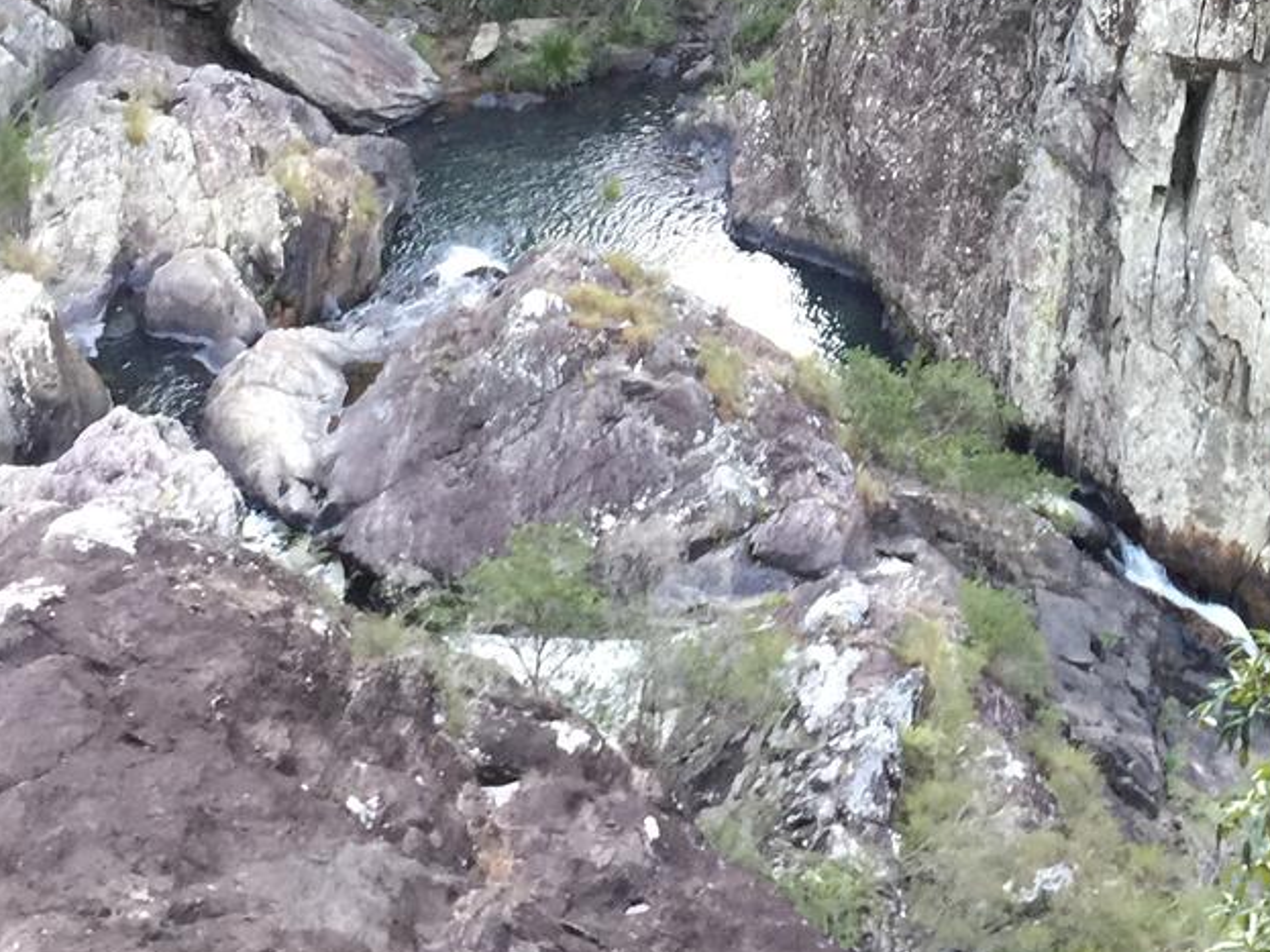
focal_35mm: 76
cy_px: 43
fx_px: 2788
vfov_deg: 18.9
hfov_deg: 25.1
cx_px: 1068
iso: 80
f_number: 2.2
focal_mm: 4.15
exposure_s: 1/17
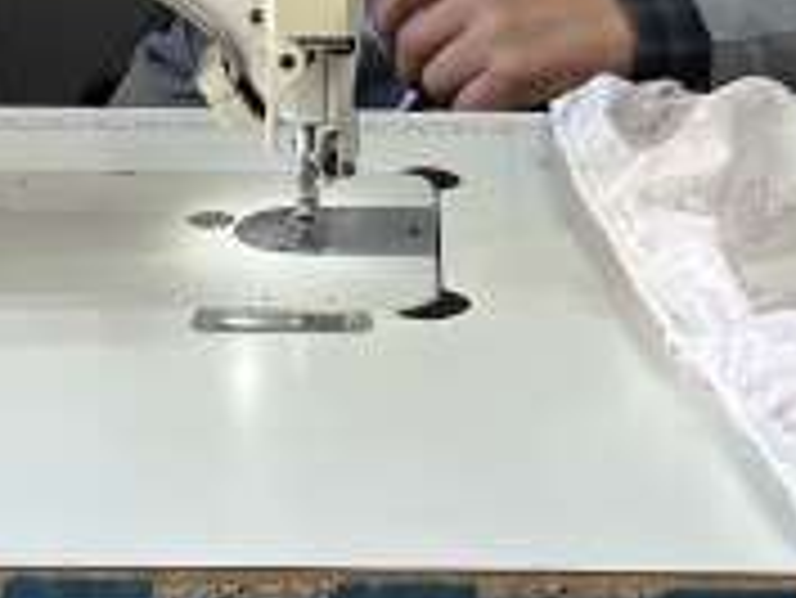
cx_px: 418
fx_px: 2370
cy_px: -295
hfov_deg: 19.1
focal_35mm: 103
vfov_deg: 13.6
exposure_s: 1/100
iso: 64
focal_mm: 5.1
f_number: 1.6
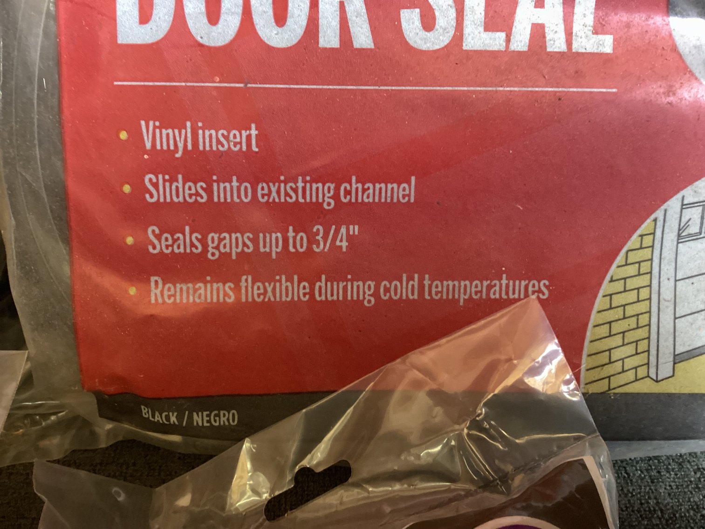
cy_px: 264
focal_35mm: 31
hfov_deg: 58.3
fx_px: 631
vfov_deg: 45.4
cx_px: 352
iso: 250
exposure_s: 1/50
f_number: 2.4
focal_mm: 3.3
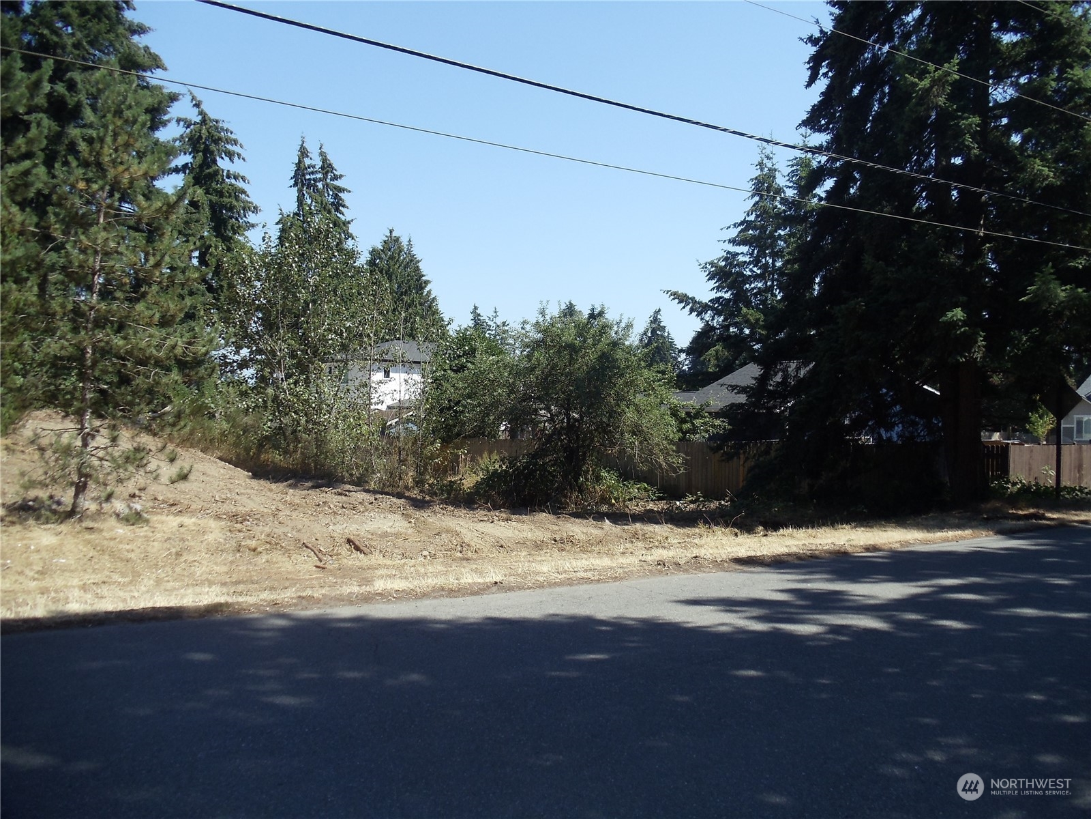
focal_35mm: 44
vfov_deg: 32.9
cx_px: 546
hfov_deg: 42.9
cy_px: 410
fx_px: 1387
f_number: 7.1
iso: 100
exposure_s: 1/160
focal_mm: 6
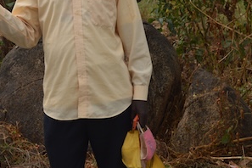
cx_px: 50
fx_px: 623
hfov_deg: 22.6
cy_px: 24
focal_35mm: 89
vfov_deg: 15.2
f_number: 6.3
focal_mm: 28
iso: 100
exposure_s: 1/320
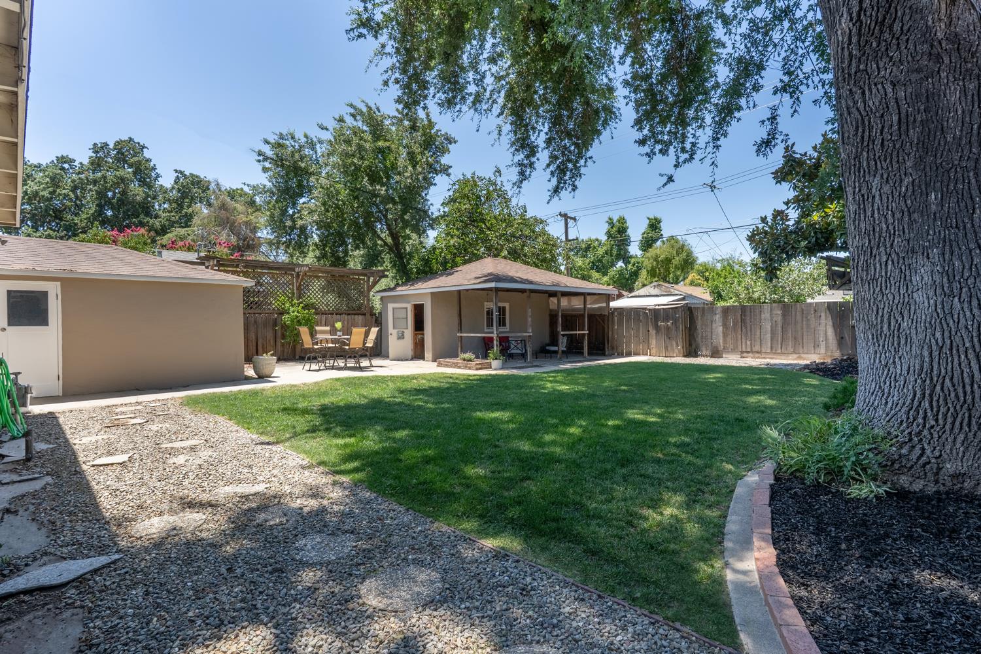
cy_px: 327
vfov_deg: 67.4
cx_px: 490
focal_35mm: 18
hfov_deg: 90.0
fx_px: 490
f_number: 8
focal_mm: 18
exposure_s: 1/8000
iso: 160
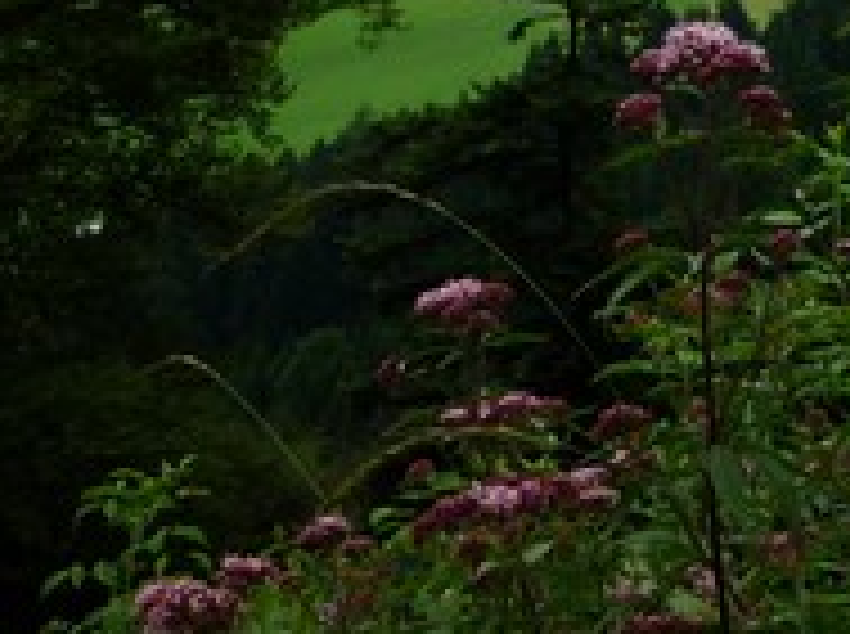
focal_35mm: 112
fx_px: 2745
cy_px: -405
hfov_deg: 16.9
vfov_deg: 12.3
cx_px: 989
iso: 80
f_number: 2.8
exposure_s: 1/640
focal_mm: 5.5
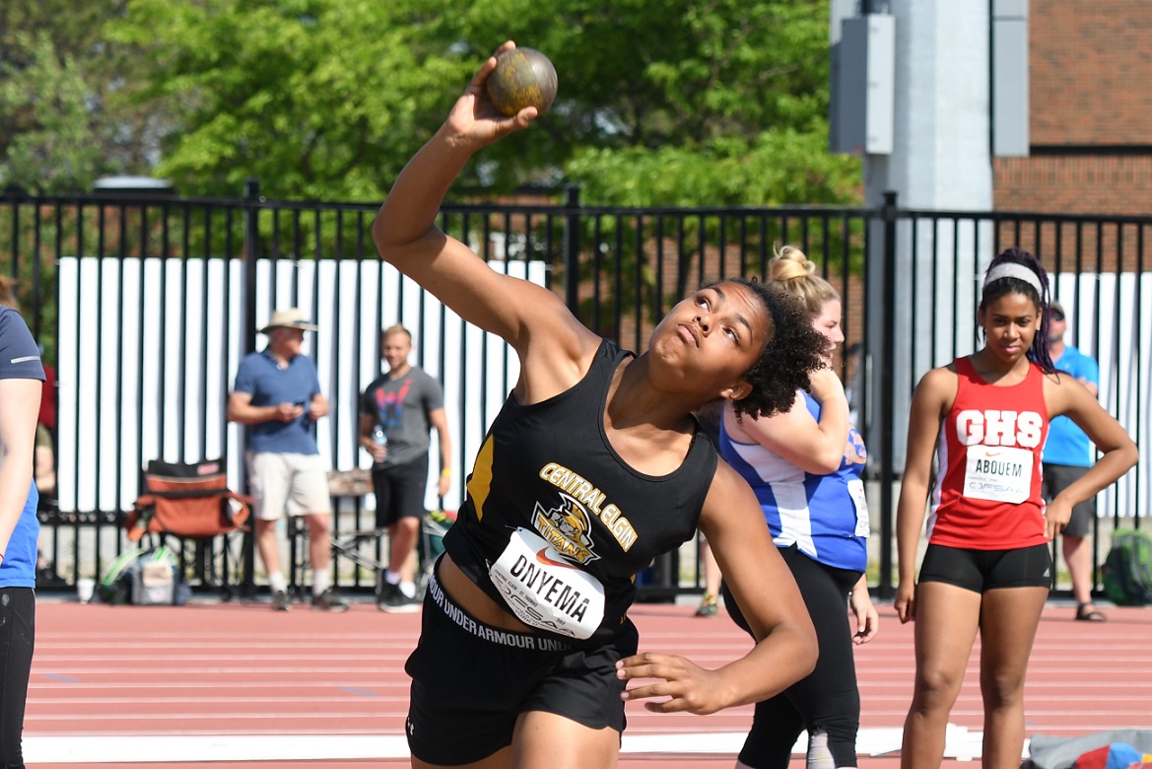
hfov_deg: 16.6
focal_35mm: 123
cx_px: 576
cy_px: 384
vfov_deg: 11.2
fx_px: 3937
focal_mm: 82
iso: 160
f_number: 5
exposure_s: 1/1000
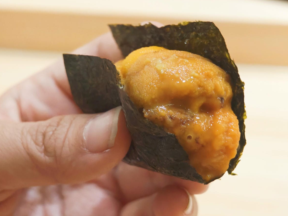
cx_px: 145
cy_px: 109
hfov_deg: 16.1
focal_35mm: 122
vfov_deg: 12.1
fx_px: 1015
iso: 500
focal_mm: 19.4
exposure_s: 1/120
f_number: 2.5
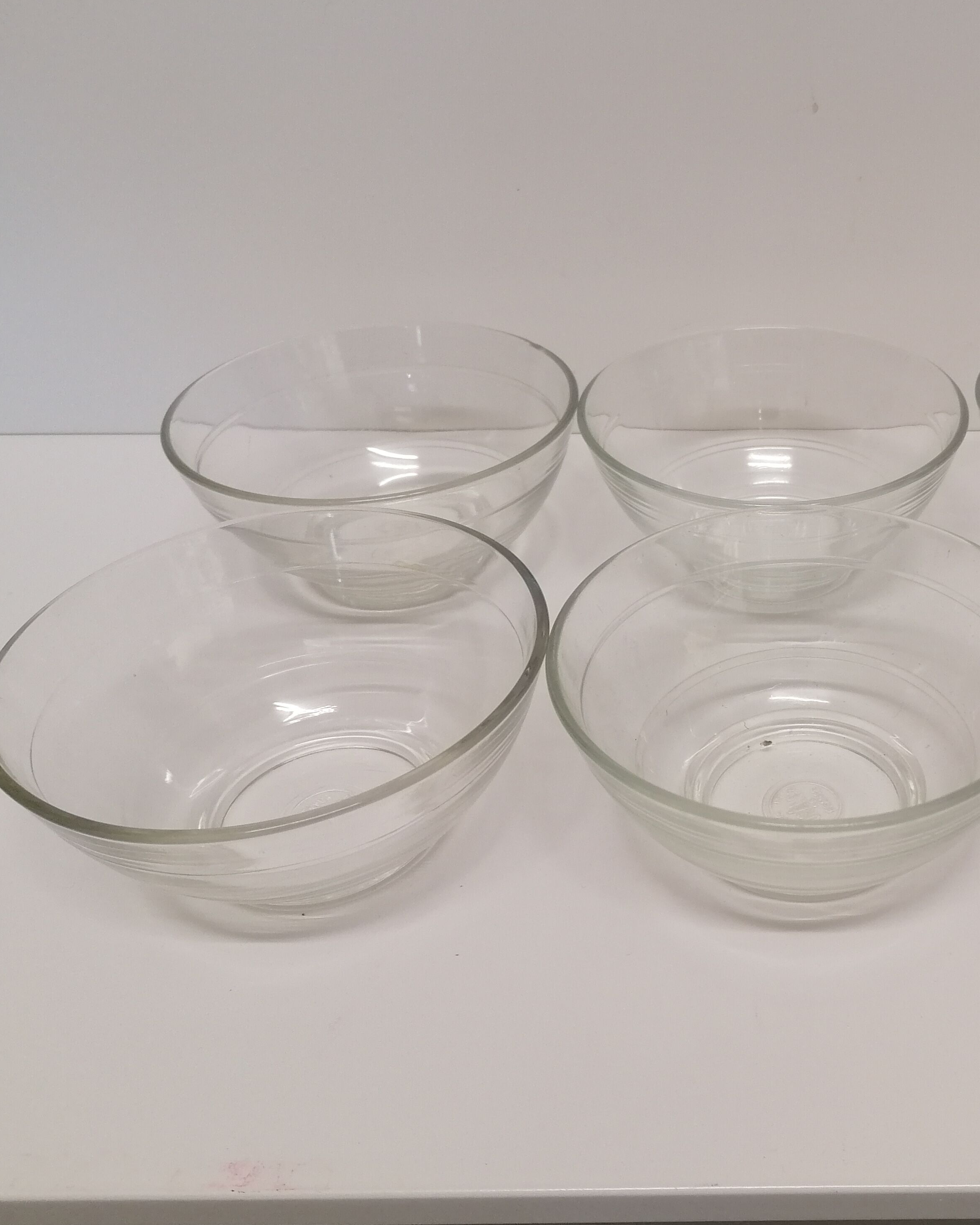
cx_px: 800
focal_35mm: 36
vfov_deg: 50.3
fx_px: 1305
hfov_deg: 39.4
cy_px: 610
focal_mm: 4.75
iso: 125
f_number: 1.8
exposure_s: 1/33.3
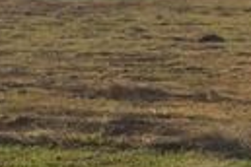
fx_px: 816
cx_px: 113
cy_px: 28
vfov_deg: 11.7
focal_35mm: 117
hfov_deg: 17.5
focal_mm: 4.15
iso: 32
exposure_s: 1/6623
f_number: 2.2
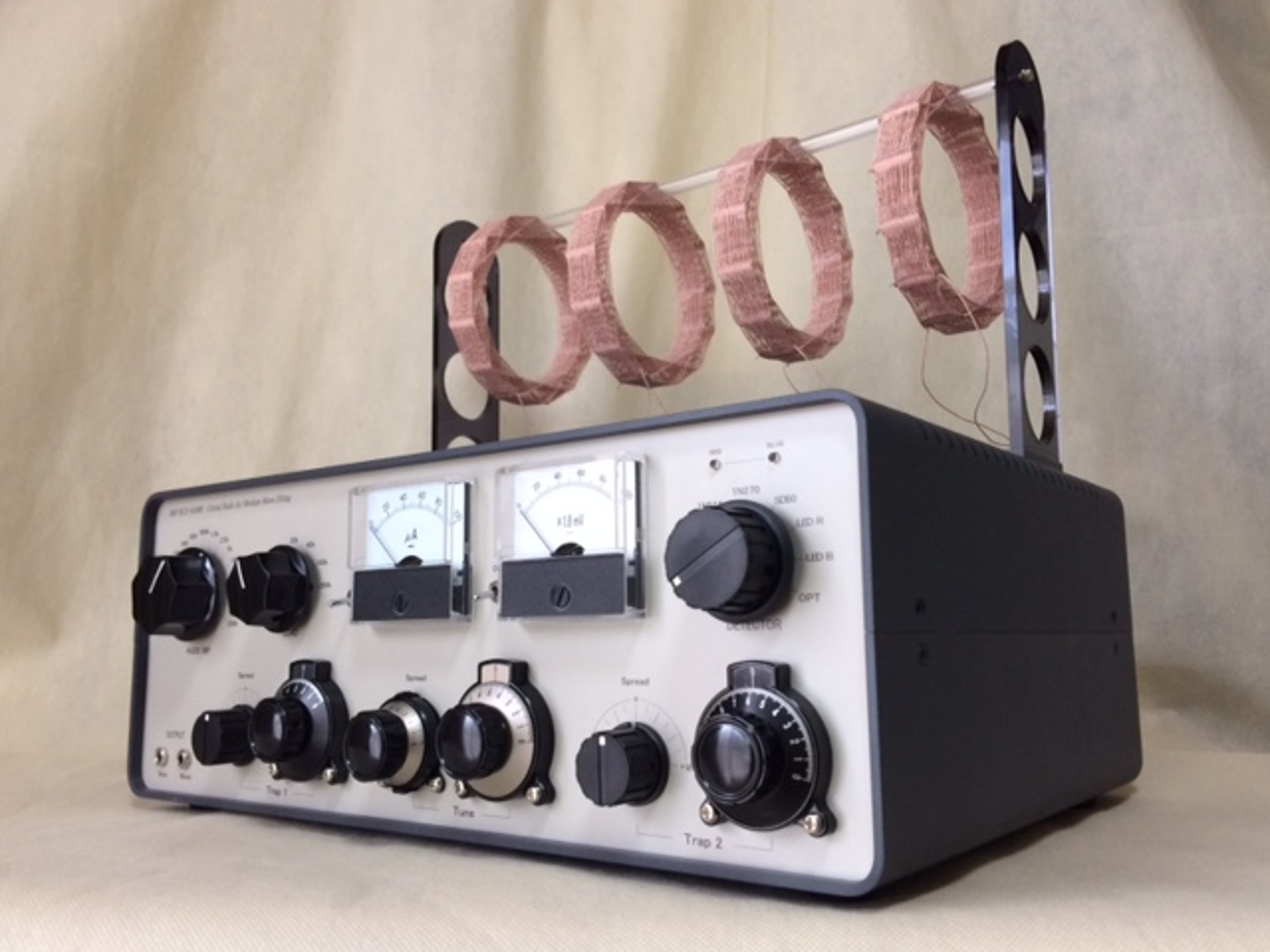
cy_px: 476
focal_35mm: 29
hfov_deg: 61.7
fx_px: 1064
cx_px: 635
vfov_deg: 48.2
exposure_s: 1/33
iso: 64
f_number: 2.2
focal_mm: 4.15
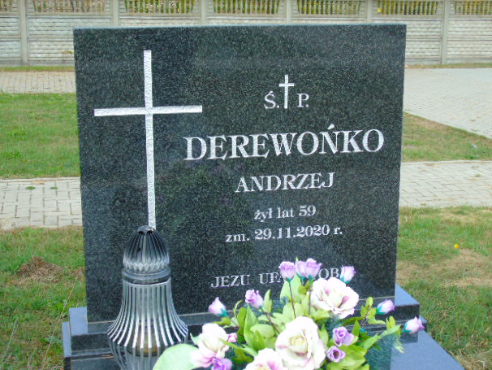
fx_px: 810
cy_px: 187
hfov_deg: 33.8
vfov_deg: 25.7
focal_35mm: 57
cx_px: 245
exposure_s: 1/80
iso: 80
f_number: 4.3
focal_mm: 9.6
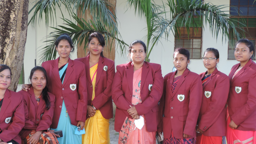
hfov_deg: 32.7
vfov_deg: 18.7
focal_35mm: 64
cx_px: 103
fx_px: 434
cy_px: 106
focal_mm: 7.6
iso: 80
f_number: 3.4
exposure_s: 1/50
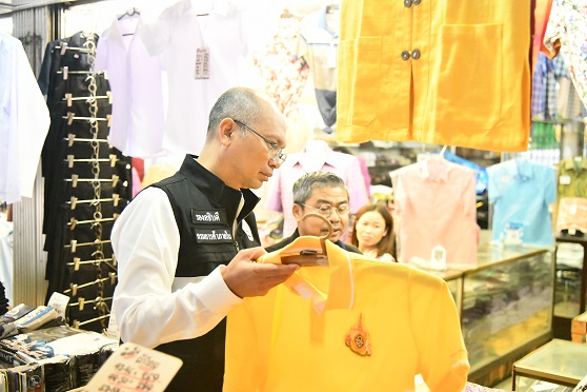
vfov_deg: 30.5
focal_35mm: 44
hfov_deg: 44.5
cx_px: 294
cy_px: 196
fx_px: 717
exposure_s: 1/320
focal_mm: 44
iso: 25600
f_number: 4.5
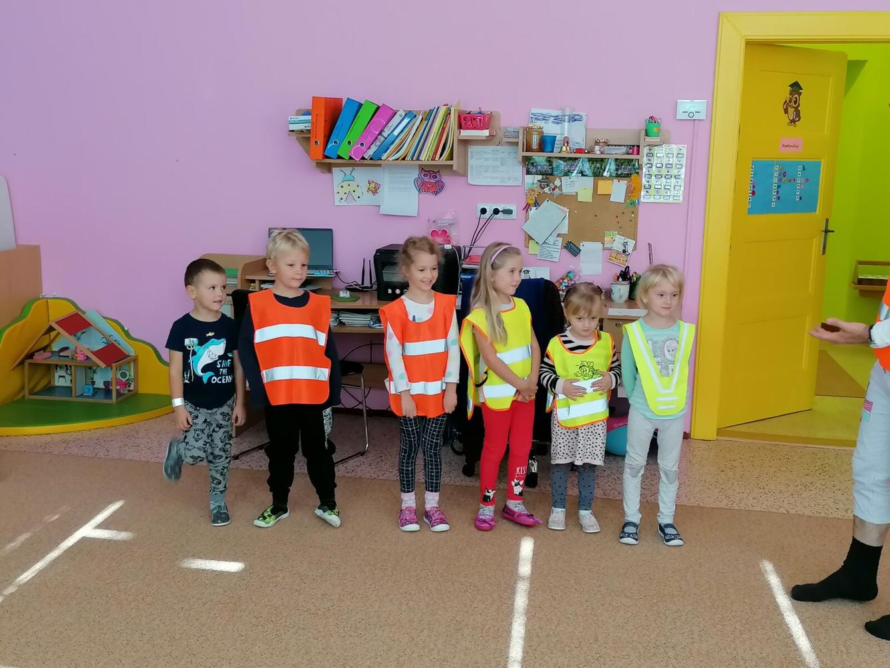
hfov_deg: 44.8
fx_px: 1080
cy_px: 334
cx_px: 445
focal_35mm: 42
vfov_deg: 34.4
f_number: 1.8
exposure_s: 1/60
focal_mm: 4.75
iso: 125
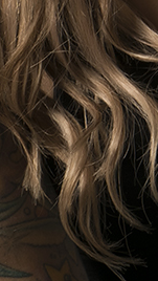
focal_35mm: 487
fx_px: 3623
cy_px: 142
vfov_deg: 4.4
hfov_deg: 2.5
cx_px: 194
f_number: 13
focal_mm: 52
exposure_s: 1/200
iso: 100
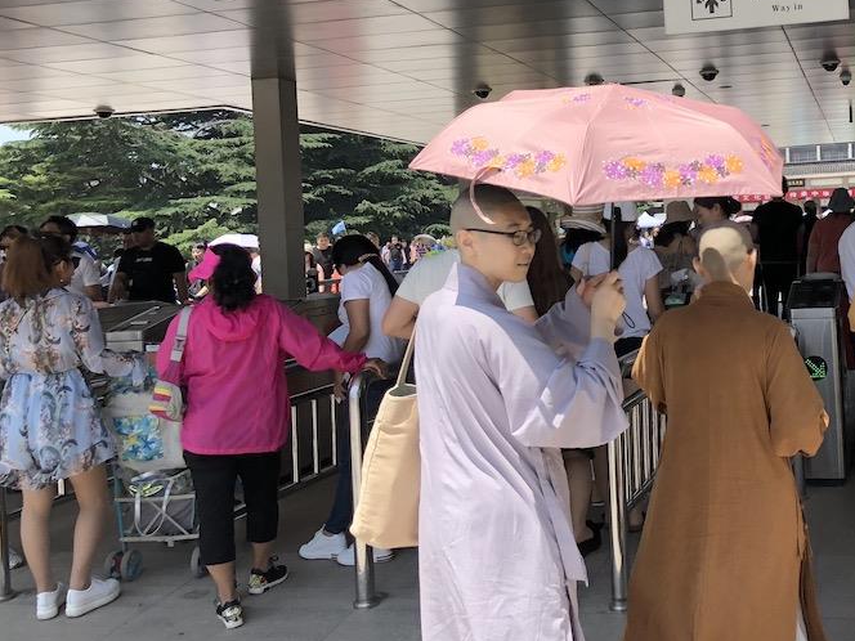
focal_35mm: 45
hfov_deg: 40.3
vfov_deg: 32.1
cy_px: 254
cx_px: 686
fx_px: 1111
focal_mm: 3.99
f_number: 1.8
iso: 20
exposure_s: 1/941
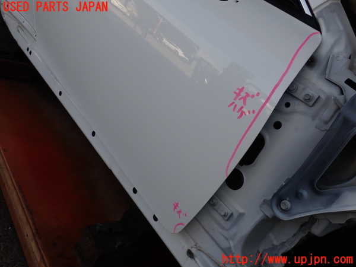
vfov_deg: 46.8
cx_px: 178
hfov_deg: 60.0
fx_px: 309
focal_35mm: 30
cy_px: 134
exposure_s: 1/500
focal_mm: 5.4
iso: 100
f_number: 3.2
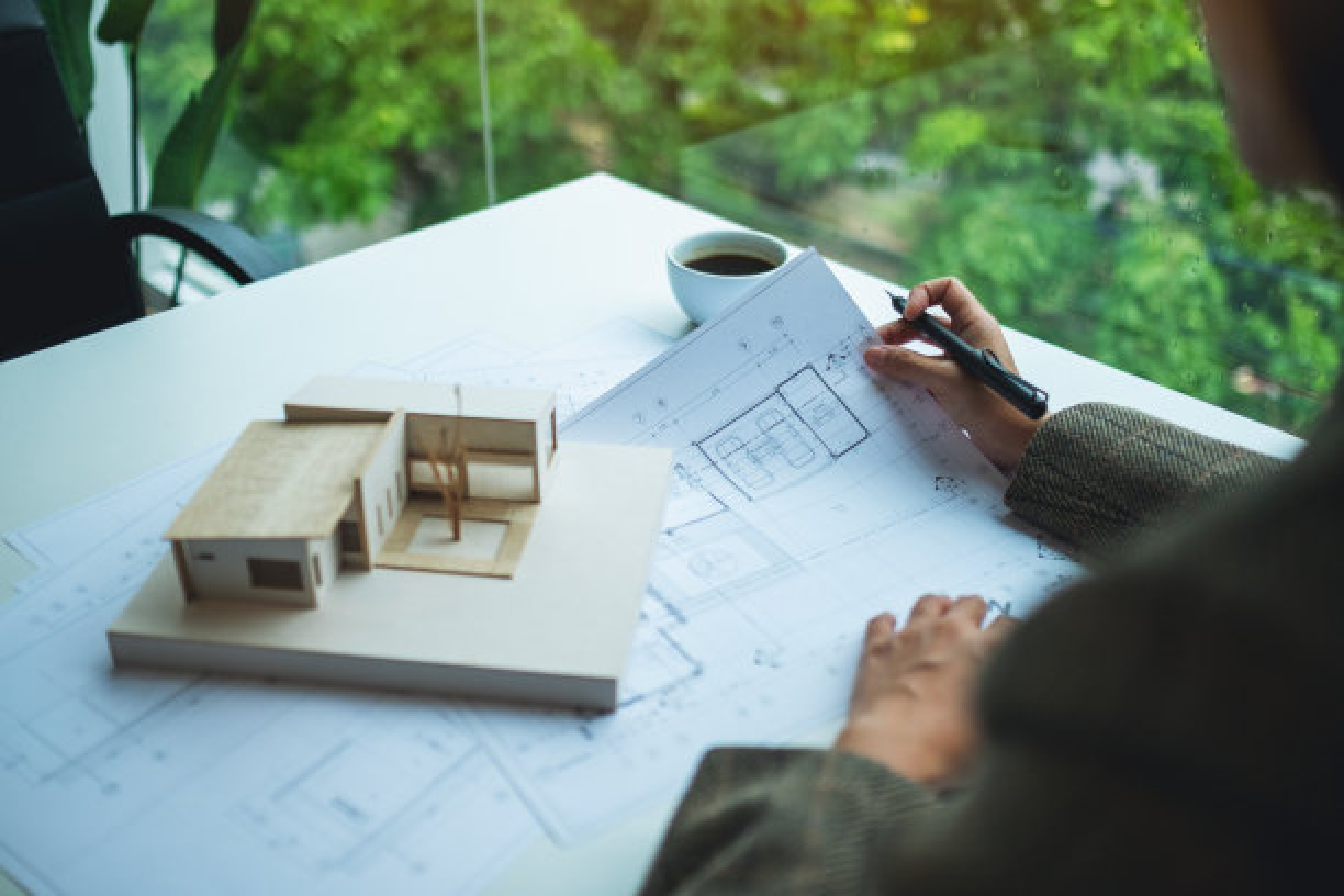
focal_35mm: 35
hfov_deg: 54.4
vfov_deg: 37.9
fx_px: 1307
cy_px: 448
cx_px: 672
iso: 200
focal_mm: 23
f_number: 1.4
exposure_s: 1/2200
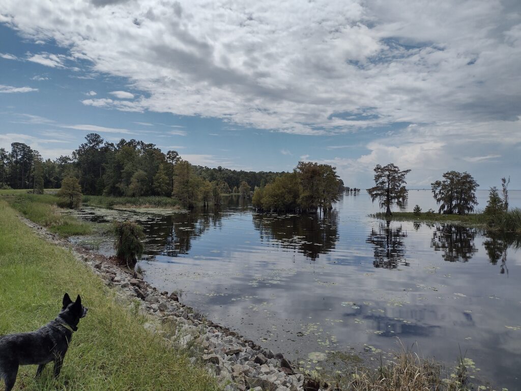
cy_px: 196
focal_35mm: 27
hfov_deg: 65.3
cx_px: 260
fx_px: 406
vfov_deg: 51.4
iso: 100
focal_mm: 4.71
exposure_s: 1/6287
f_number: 1.7
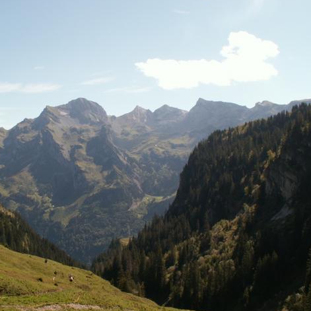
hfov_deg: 39.6
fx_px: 427
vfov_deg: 40.0
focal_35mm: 42
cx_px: 106
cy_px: 155
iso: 50
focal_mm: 5.86
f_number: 6.3
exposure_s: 1/200
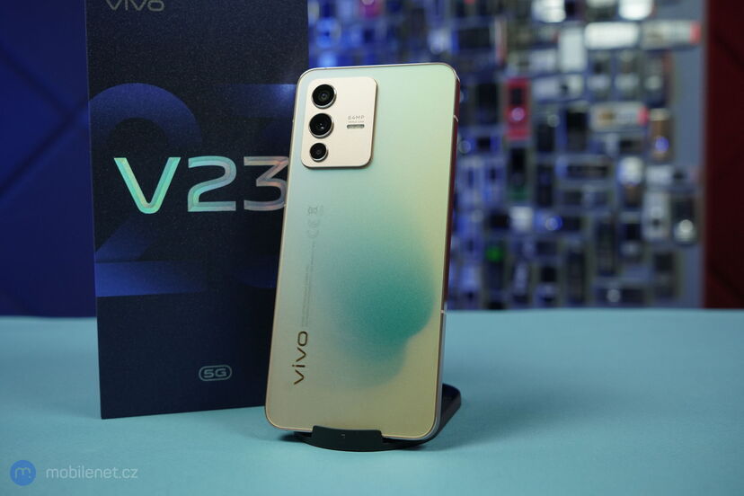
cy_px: 248
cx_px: 372
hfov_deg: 45.4
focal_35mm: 43
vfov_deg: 31.2
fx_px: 889
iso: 1600
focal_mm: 43
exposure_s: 1/160
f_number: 6.3
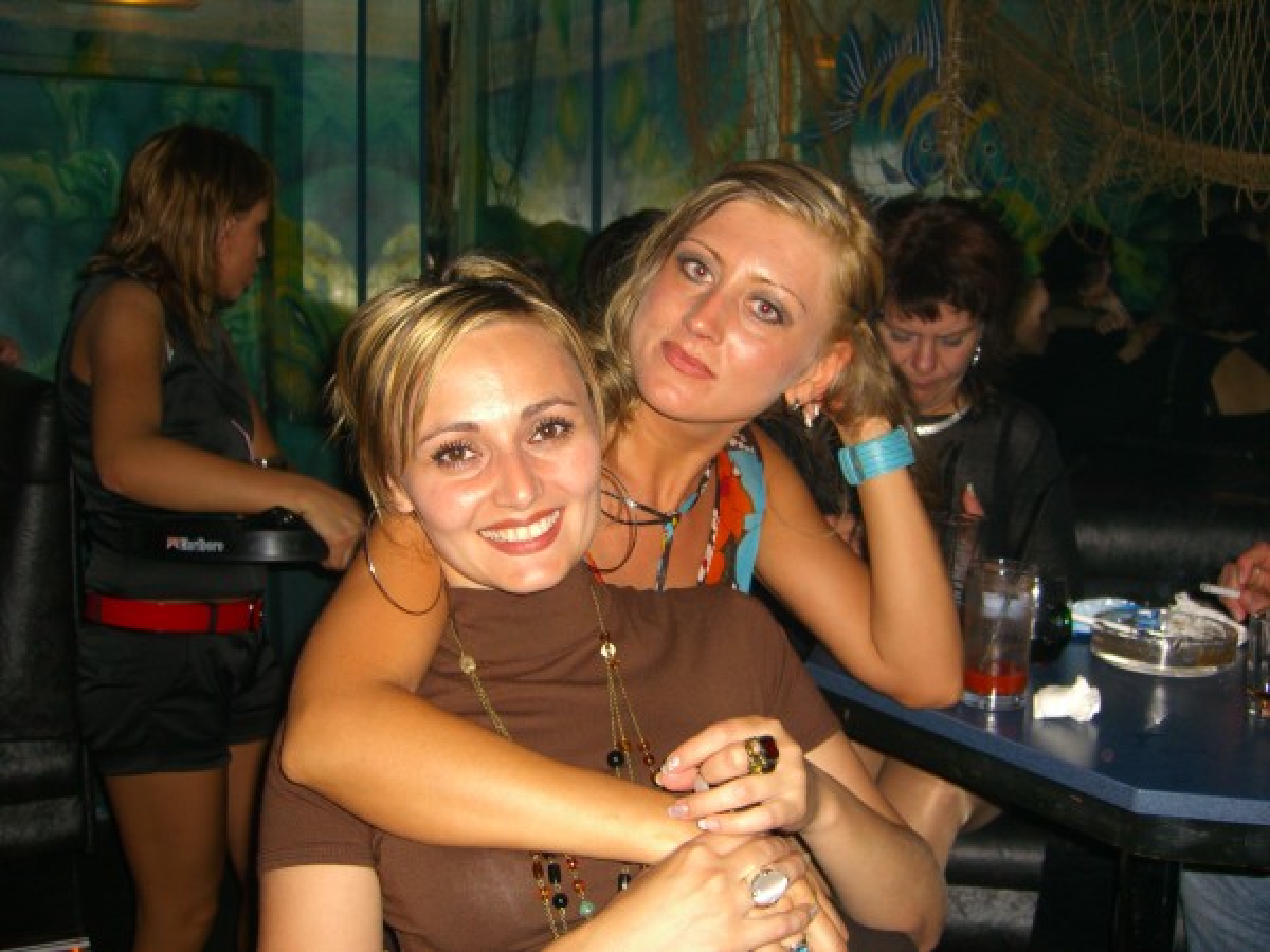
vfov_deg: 37.7
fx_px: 1394
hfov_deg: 49.0
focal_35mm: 38
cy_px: 476
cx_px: 635
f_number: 2.8
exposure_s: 1/60
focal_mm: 7.9
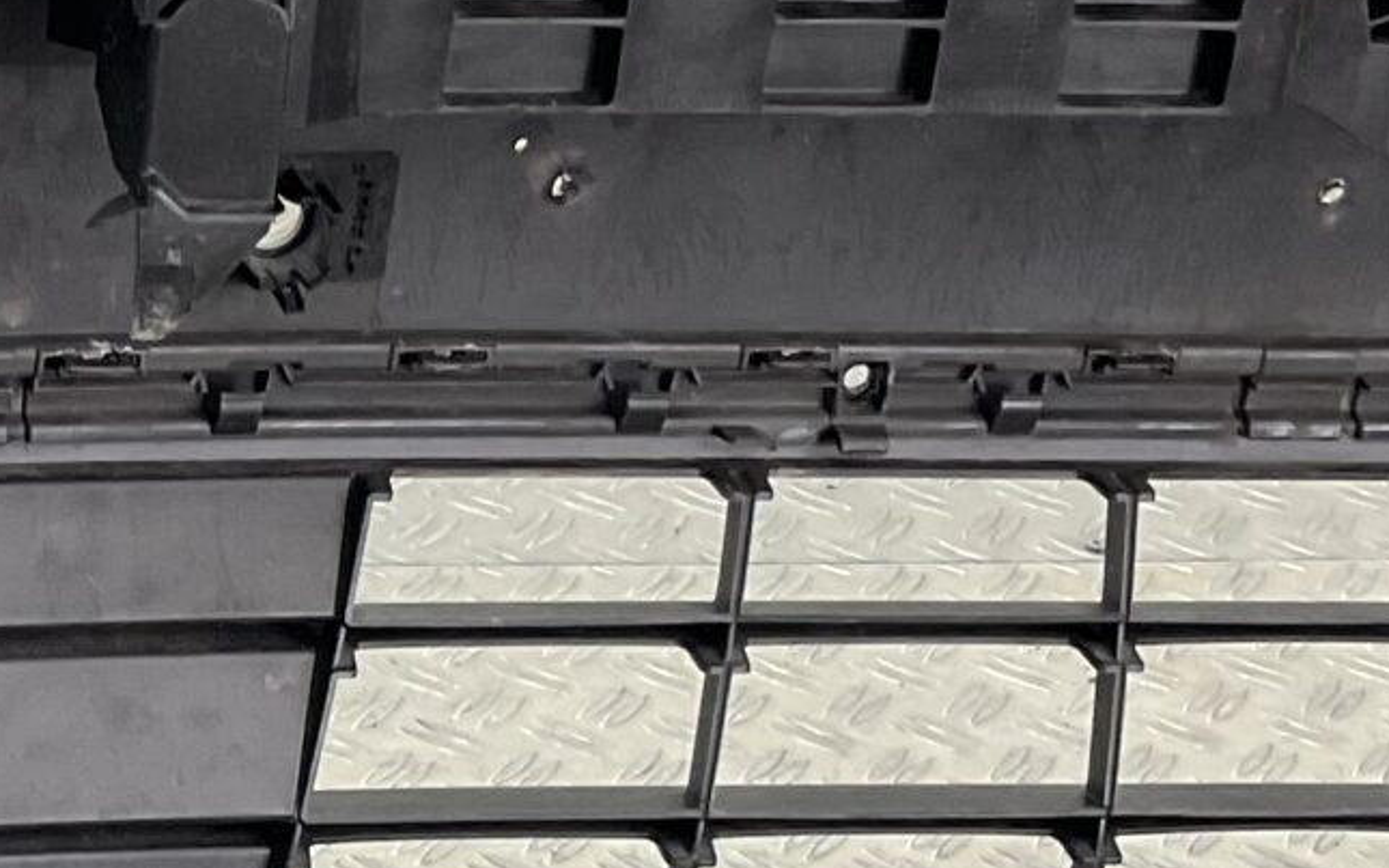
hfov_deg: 16.6
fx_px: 4618
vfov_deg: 10.7
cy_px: 797
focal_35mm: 122
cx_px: -149
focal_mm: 3
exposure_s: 1/120
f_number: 1.8
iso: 40
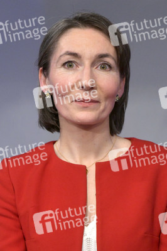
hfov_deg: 19.4
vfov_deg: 28.9
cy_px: 126
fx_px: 488
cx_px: 84
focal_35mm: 70
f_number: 7.1
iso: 2000
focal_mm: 70
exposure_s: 1/200
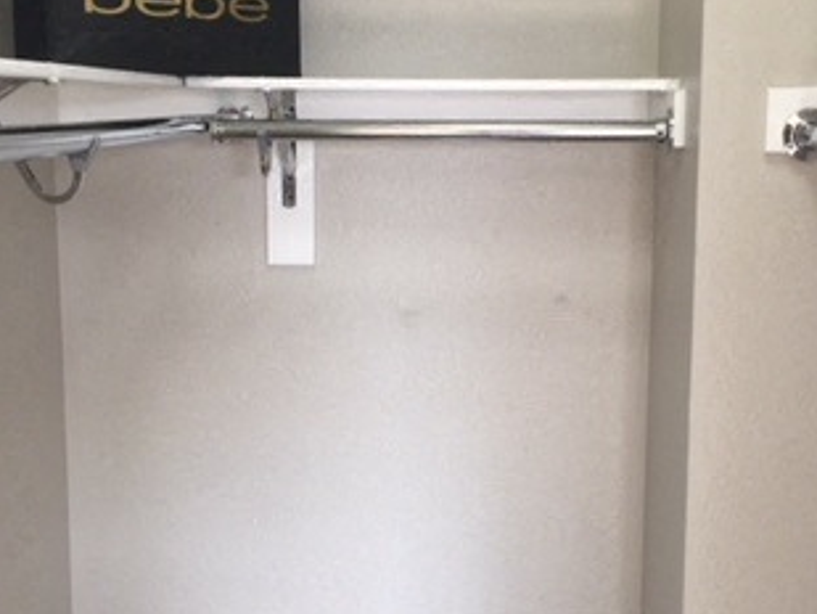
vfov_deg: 24.4
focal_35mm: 60
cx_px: 463
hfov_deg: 32.1
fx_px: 1417
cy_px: 371
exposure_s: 1/30
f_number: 2.2
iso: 50
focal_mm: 4.15
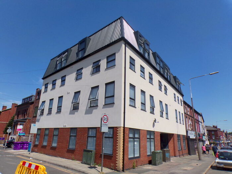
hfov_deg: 71.6
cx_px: 116
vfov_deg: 56.8
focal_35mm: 24
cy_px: 87
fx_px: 161
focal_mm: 4.3
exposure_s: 1/450
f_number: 5.8
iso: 80
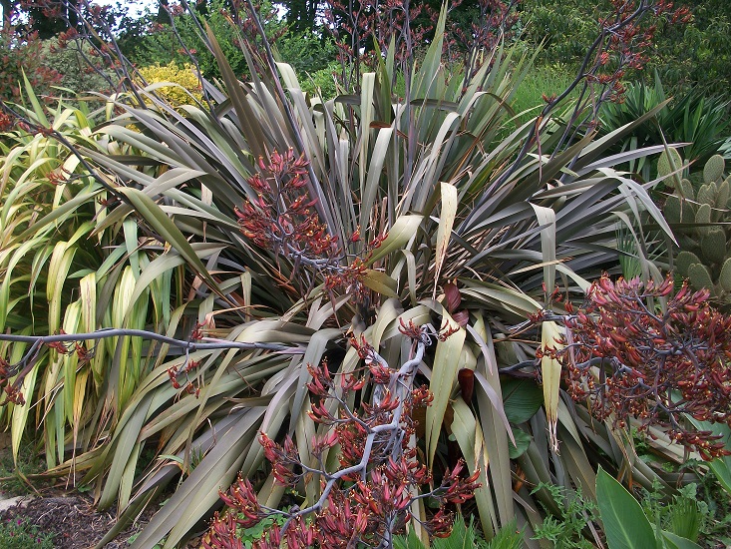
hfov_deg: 52.6
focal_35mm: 35
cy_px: 274
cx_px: 366
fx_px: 739
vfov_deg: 40.7
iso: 80
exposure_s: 1/125
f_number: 3.1
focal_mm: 6.3
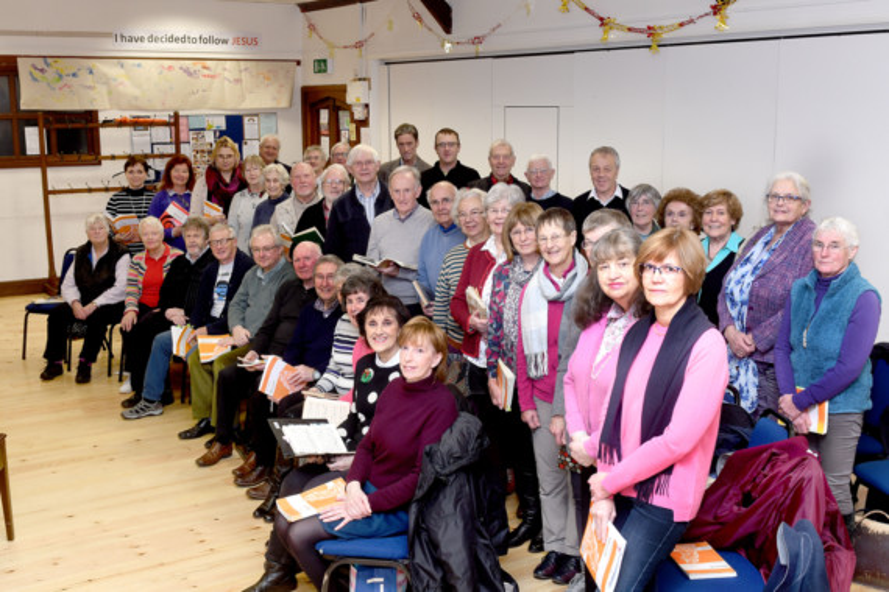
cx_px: 444
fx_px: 1037
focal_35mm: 42
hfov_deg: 46.4
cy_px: 296
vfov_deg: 31.9
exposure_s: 1/40
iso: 400
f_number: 5.6
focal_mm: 28
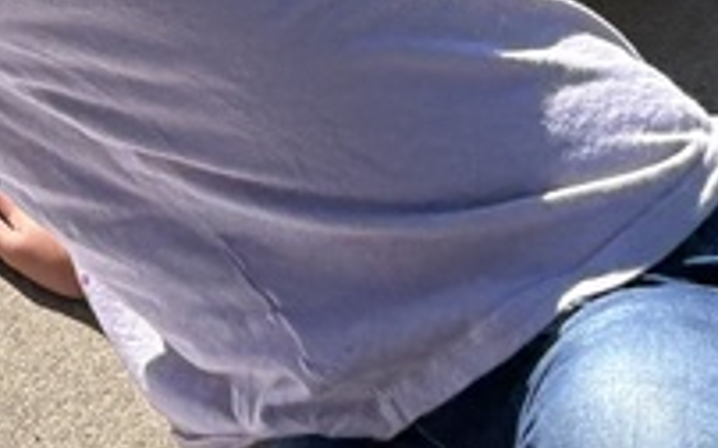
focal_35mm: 140
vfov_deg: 8.5
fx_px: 2738
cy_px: -668
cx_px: -459
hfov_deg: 13.7
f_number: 1.6
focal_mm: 5.96
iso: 50
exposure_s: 1/3279
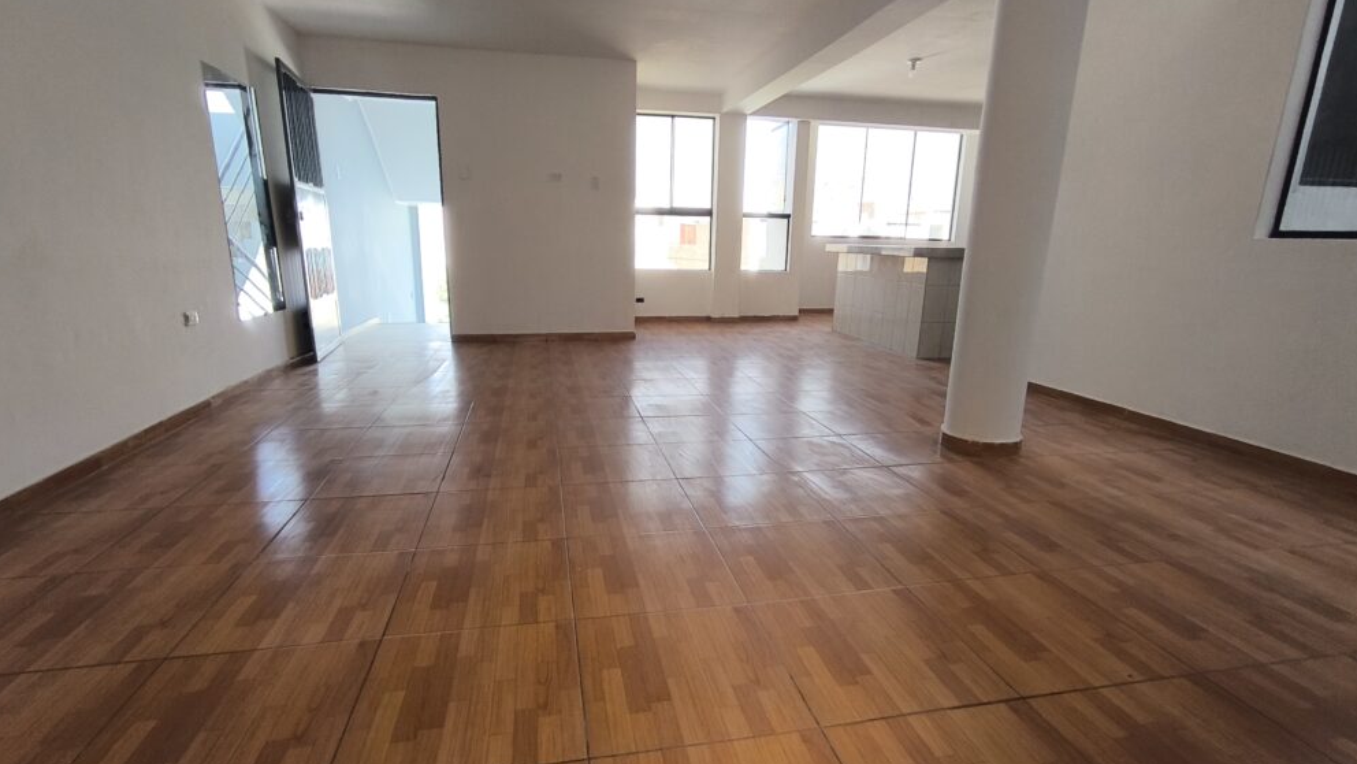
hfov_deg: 92.7
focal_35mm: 18
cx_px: 666
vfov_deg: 61.0
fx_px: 648
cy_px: 400
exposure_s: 1/100
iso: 80
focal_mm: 1.65
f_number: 2.2
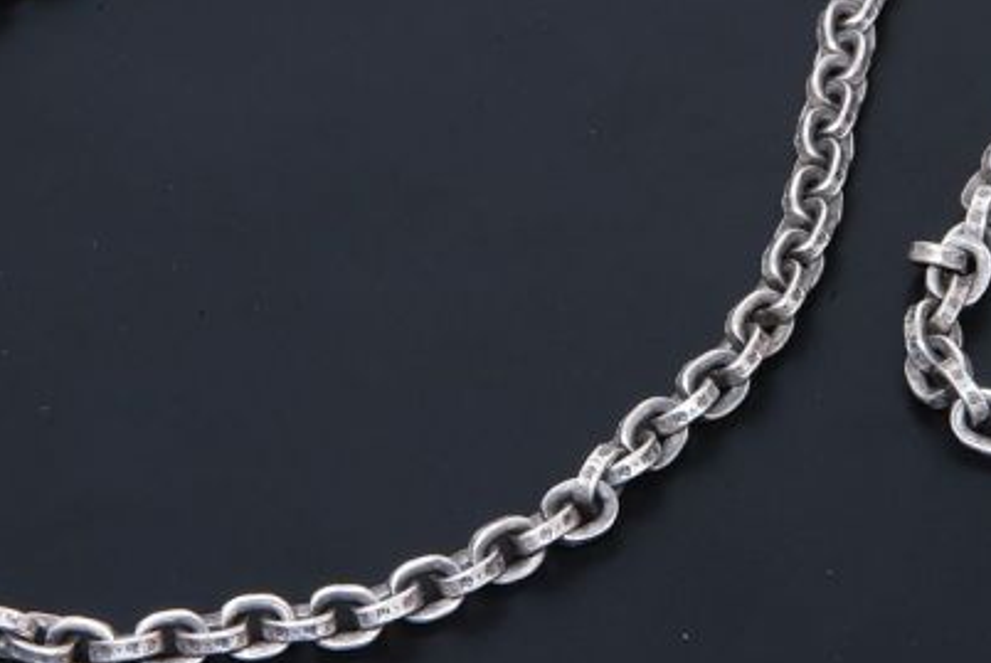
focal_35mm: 215
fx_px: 5925
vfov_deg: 6.4
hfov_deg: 9.6
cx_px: 429
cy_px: 187
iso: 200
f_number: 29
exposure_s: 2.5
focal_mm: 90
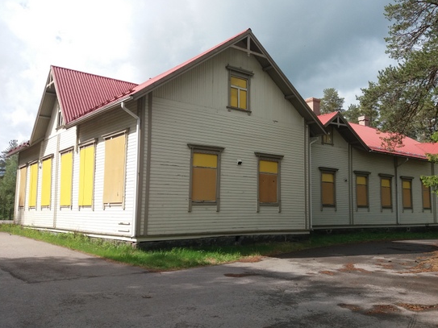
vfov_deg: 42.9
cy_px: 151
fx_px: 417
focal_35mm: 33
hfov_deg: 55.1
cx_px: 256
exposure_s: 1/1266
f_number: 1.9
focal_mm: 3.7
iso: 64
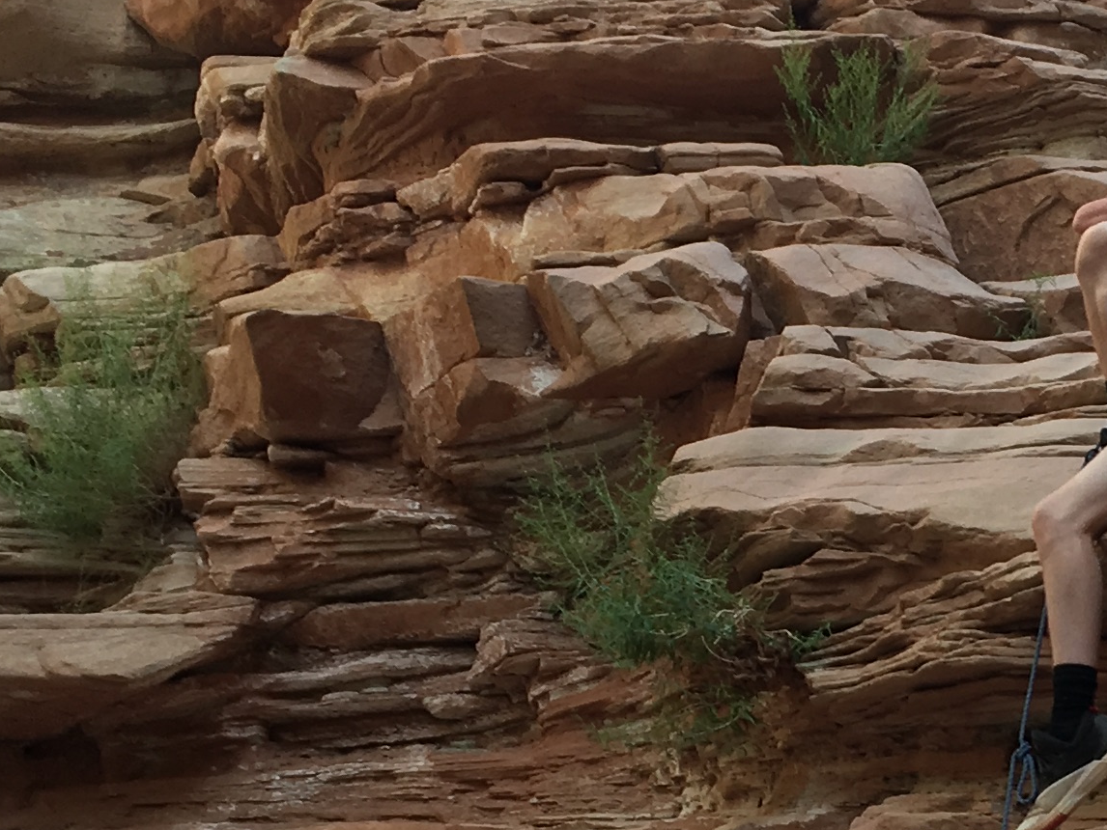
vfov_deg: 14.4
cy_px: 709
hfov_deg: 18.8
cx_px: 1058
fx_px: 3263
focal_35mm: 102
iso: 25
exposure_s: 1/253
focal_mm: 4.15
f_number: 2.2
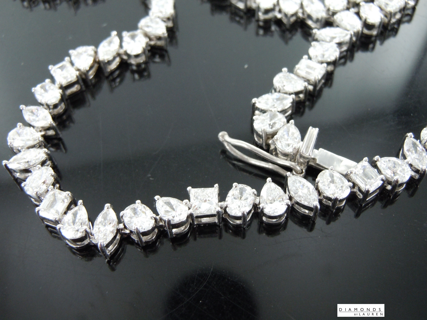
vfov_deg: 32.2
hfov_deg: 42.1
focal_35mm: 45
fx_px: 555
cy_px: 160
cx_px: 214
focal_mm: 8.1
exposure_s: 1/50
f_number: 4.6
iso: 400
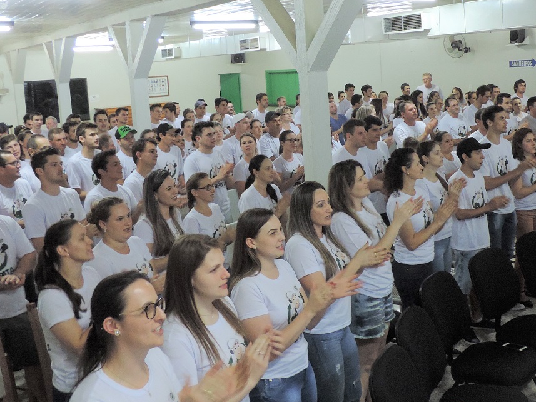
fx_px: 650
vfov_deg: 34.0
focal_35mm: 42
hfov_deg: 44.7
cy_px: 127
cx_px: 309
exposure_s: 1/15
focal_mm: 4.3
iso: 400
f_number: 3
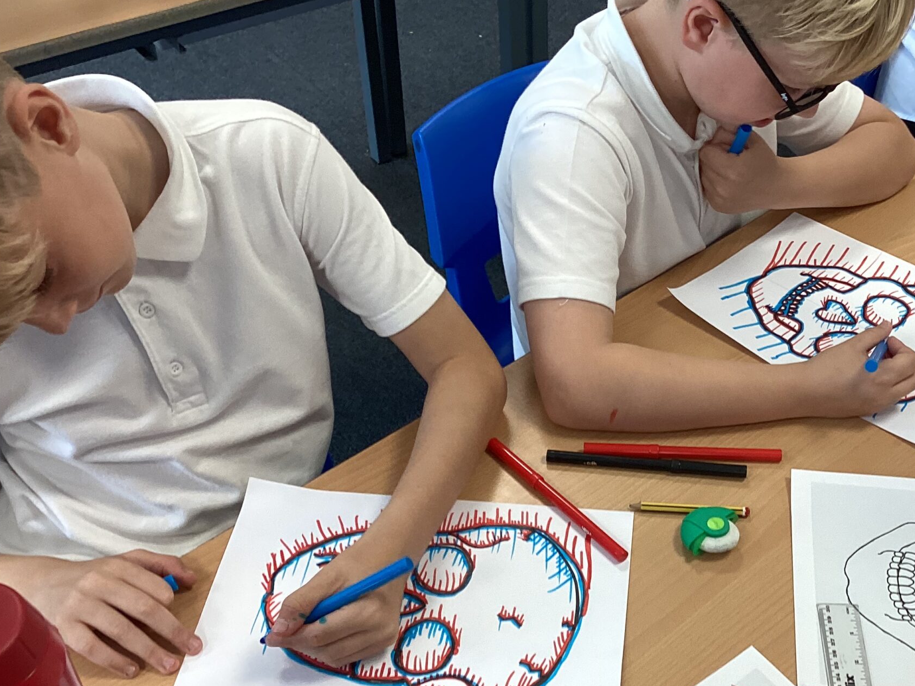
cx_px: 643
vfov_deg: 30.6
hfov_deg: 39.7
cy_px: 457
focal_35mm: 47
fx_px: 1242
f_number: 2.4
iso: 64
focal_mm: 3.3
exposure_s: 1/50
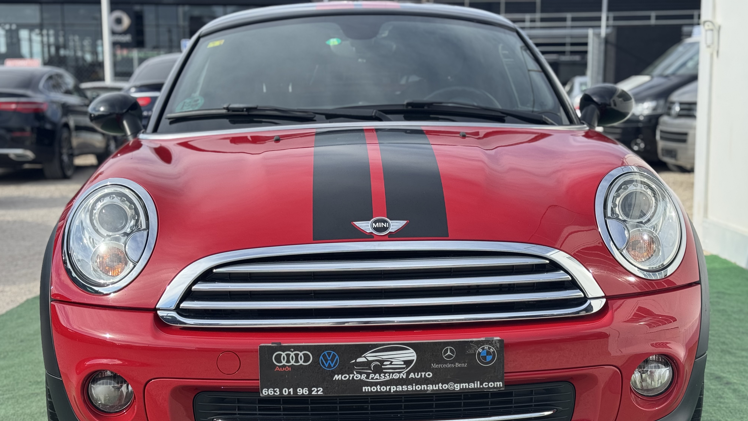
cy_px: 251
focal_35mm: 53
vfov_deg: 22.6
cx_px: 378
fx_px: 1051
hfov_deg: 39.2
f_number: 1.78
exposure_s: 1/1869
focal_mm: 6.76
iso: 64
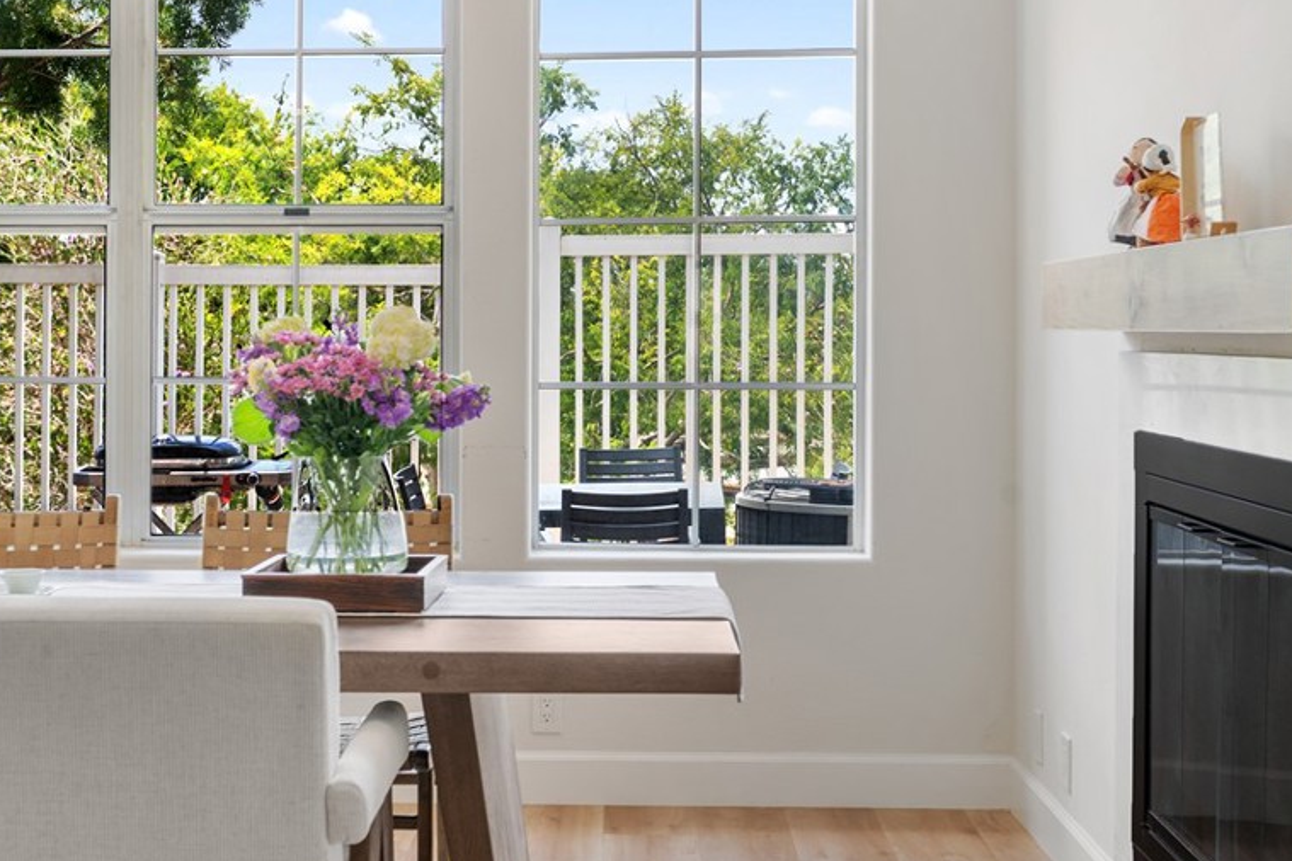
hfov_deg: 36.7
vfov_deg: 25.0
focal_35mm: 54
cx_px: 519
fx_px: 1938
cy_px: 346
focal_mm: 40
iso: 80
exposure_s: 1/1.67
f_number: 8
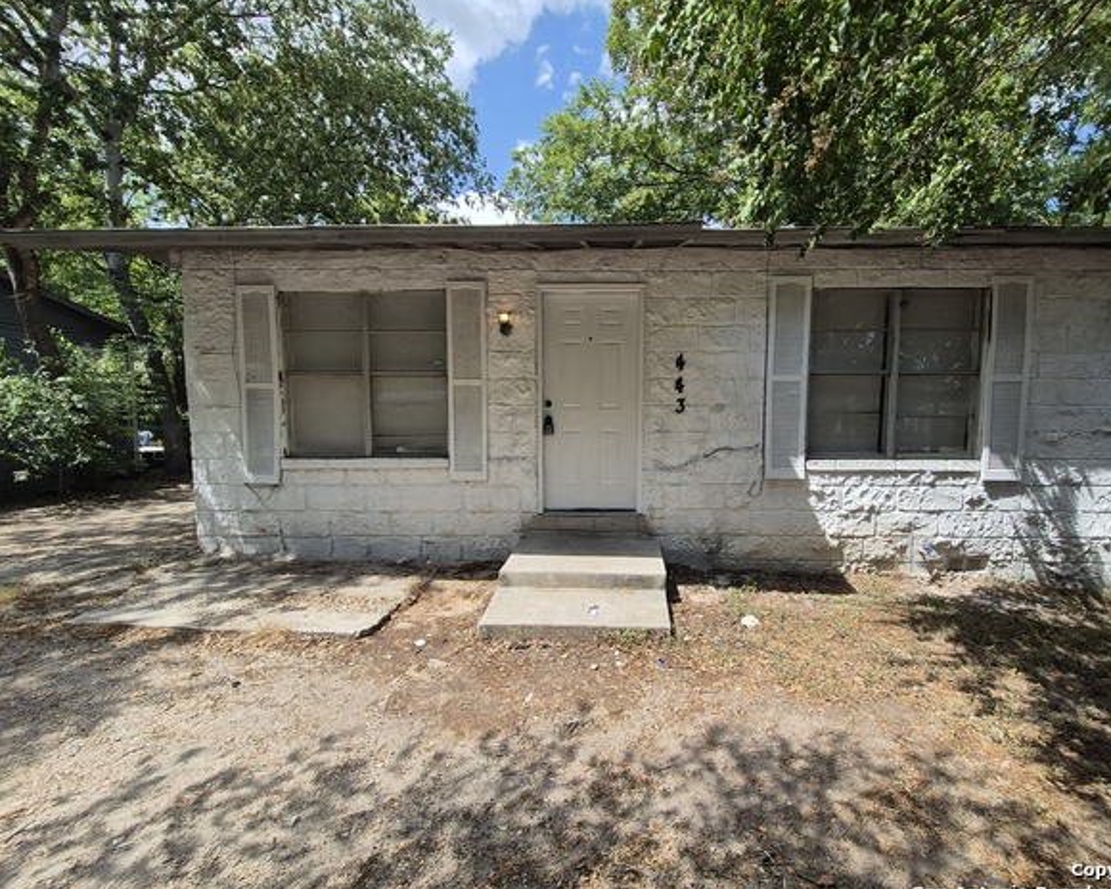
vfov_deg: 88.0
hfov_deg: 100.4
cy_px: 444
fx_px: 460
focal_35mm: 14
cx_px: 611
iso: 50
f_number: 2.2
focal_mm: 1.74
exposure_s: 1/972
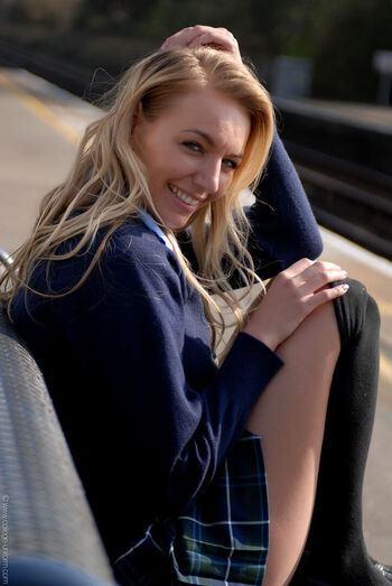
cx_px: 196
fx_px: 1710
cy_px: 293
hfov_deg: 13.1
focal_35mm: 105
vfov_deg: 19.4
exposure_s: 1/640
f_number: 3.2
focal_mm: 70
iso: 100
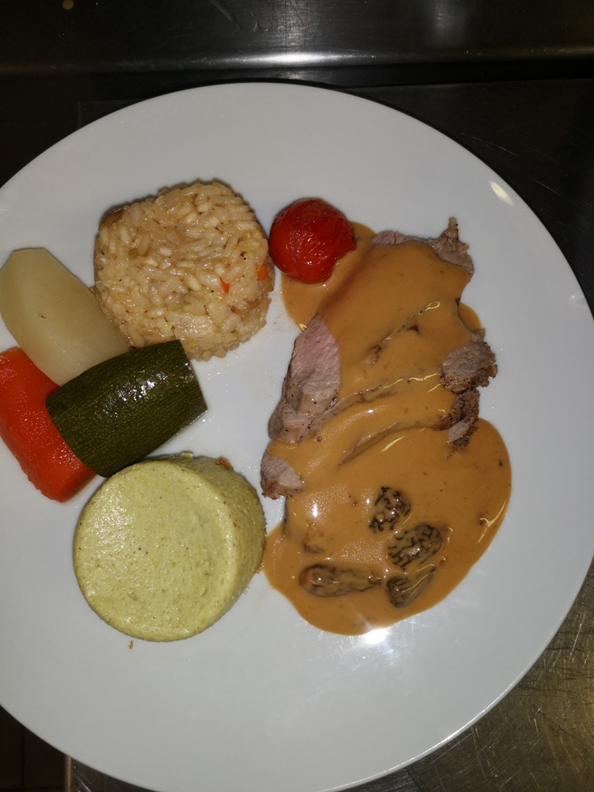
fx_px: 618
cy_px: 396
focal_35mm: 27
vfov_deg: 65.3
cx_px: 297
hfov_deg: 51.4
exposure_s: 1/204
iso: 50
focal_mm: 3.95
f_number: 1.8
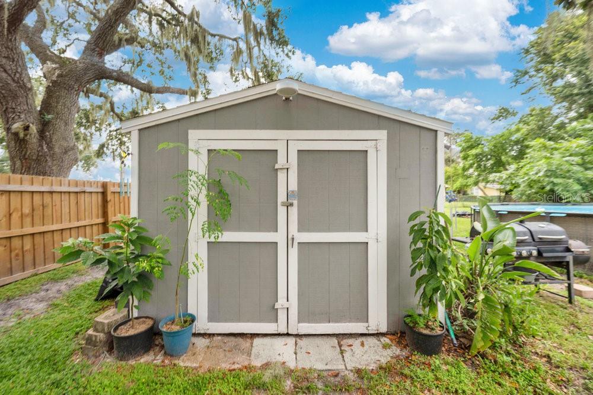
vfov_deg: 81.2
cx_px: 296
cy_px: 198
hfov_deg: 104.2
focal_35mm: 14
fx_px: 231
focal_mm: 14
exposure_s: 1/25
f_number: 7.1
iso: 125
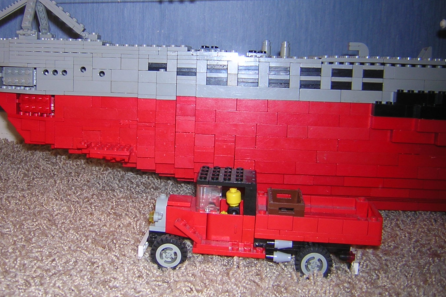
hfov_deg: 44.4
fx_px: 545
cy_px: 119
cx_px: 201
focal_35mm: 44
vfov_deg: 30.4
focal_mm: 4.7
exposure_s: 1/60.1
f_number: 2.6
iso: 100
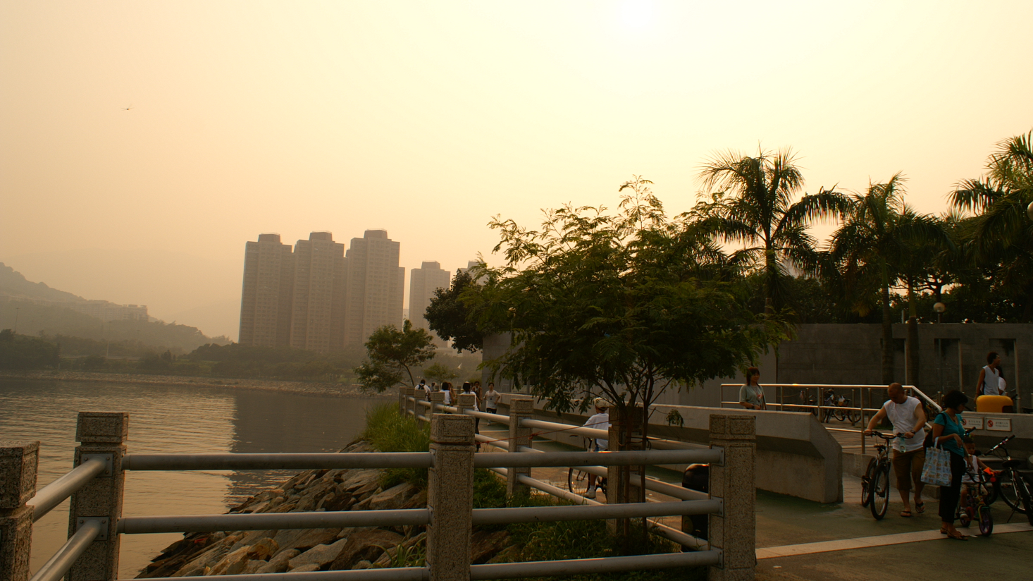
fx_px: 794
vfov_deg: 40.1
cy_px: 255
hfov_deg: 66.1
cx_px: 528
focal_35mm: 29
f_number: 10
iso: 100
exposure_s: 1/250
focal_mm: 18
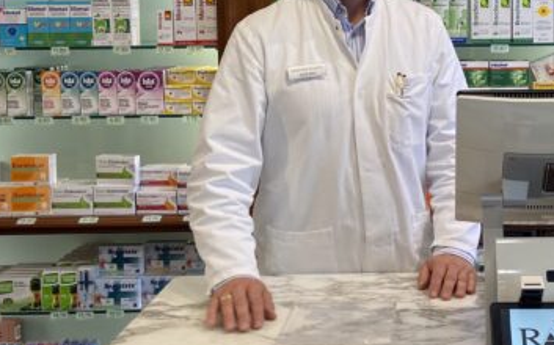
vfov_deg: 21.4
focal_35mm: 60
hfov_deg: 33.1
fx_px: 905
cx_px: 438
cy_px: 93
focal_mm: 4.25
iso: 80
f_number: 1.8
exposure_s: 1/100
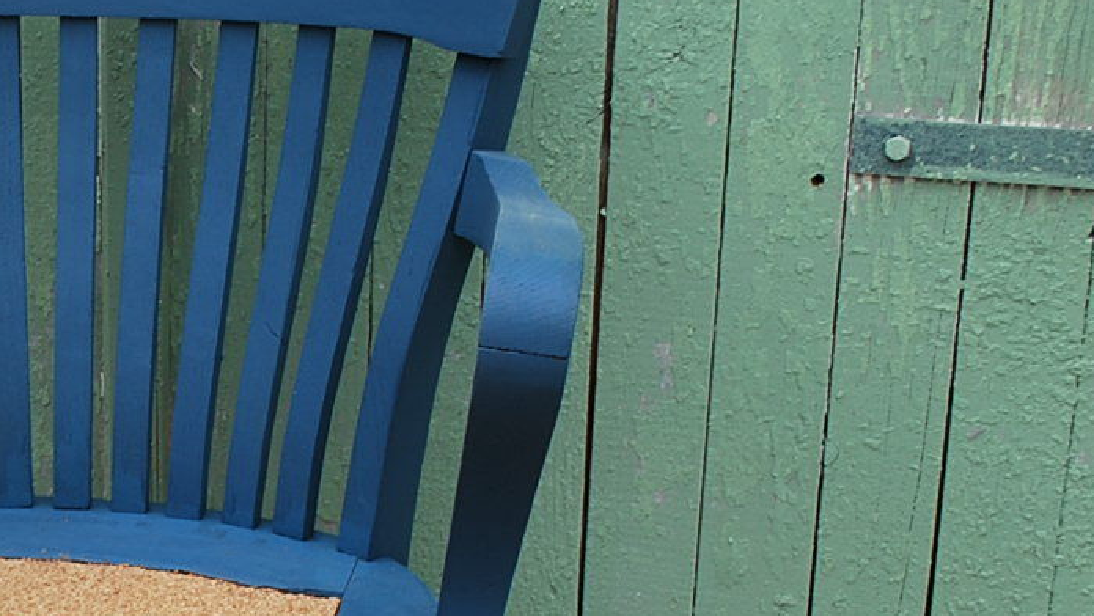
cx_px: -266
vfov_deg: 11.5
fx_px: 3047
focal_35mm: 105
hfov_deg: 19.1
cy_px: 585
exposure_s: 1/160
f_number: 6.3
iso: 100
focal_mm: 24
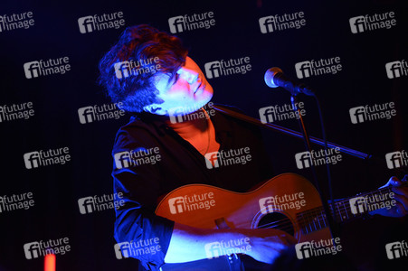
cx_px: 204
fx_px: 1416
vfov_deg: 11.0
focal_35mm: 125
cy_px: 136
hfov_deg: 16.4
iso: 3200
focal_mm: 125
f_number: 4
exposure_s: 1/320
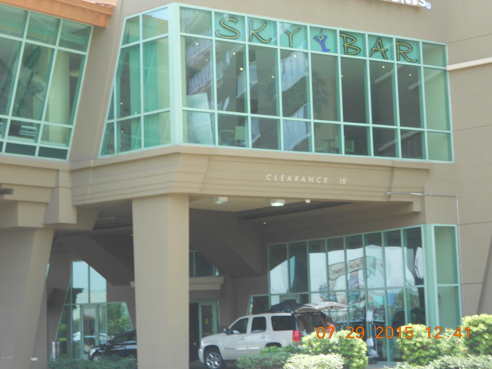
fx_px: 1080
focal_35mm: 76
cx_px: 246
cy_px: 184
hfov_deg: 25.7
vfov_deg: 19.4
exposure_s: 1/60
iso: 100
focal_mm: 13.5
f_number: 5.8
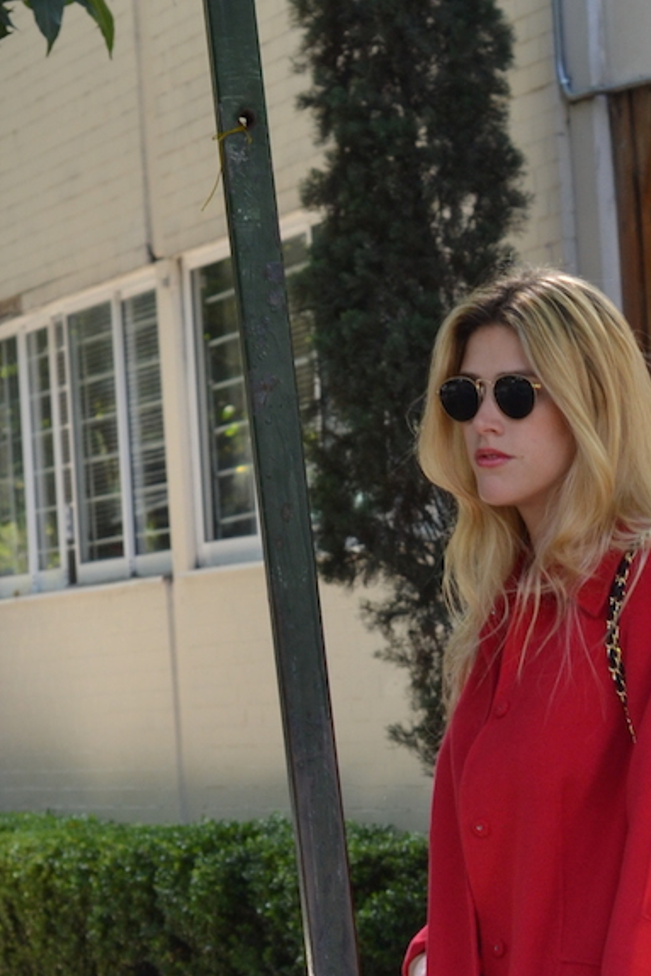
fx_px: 5313
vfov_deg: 10.4
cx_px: 583
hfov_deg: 7.0
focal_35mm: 196
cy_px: 884
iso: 250
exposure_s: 1/125
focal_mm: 50
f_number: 5.6
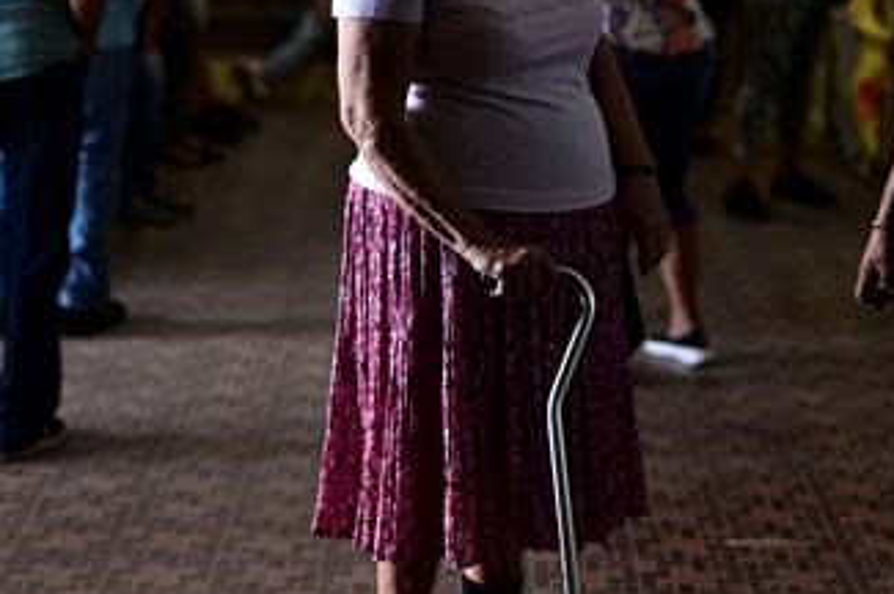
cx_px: 498
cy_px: 231
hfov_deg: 20.4
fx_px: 2481
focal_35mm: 100
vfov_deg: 13.6
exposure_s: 1/250
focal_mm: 50
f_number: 1.4
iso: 500
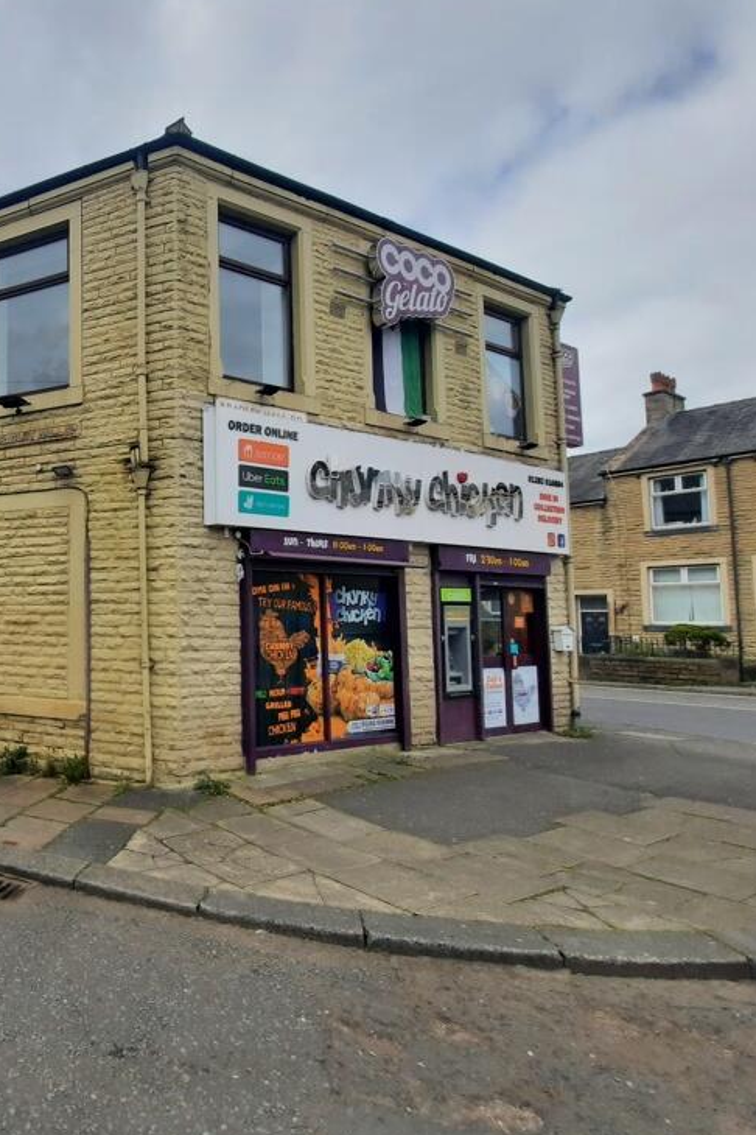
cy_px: 557
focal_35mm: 19
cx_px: 17
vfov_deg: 86.9
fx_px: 598
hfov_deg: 52.6
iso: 40
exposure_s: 1/1410
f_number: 2.2
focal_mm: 1.74
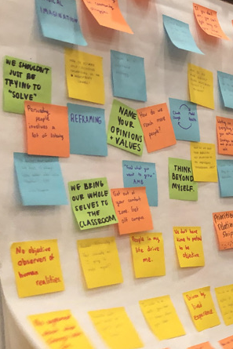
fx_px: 650
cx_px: 355
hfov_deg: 18.0
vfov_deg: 29.9
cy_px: 224
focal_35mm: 67
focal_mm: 3.99
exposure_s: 1/12
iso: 100
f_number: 1.8
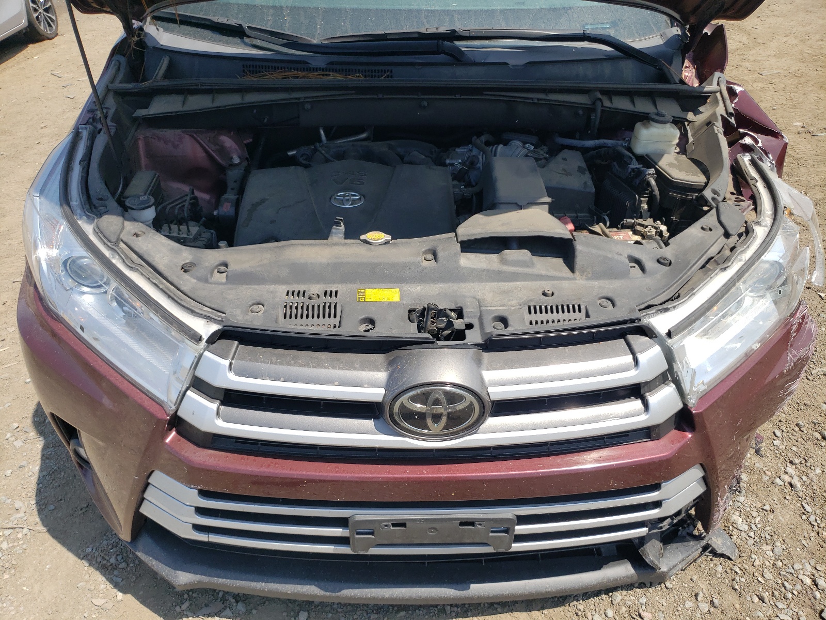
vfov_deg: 53.1
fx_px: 620
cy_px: 310
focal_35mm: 26
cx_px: 413
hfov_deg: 67.3
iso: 50
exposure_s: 1/2000
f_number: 1.5
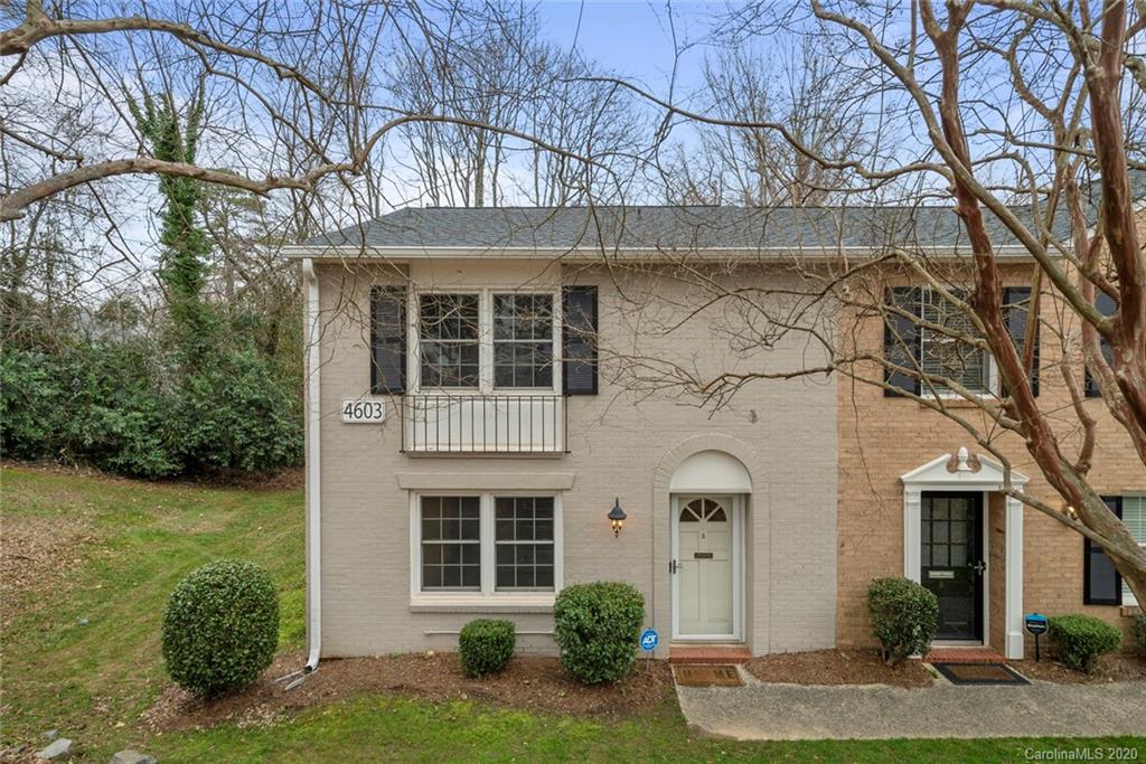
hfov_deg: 84.0
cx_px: 573
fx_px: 637
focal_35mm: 20
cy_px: 382
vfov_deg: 61.9
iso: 100
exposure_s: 1/60
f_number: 8
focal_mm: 20
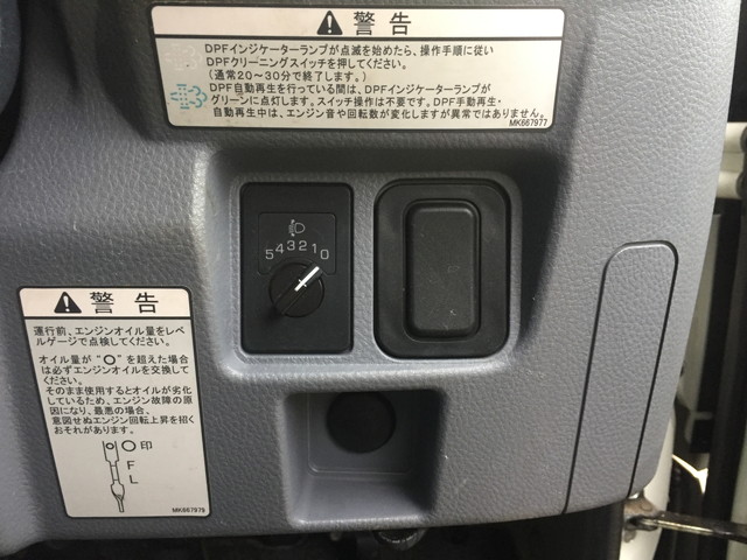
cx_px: 374
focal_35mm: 29
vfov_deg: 48.2
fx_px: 626
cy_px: 280
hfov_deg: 61.7
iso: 160
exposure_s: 1/30
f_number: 2.2
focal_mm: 4.15
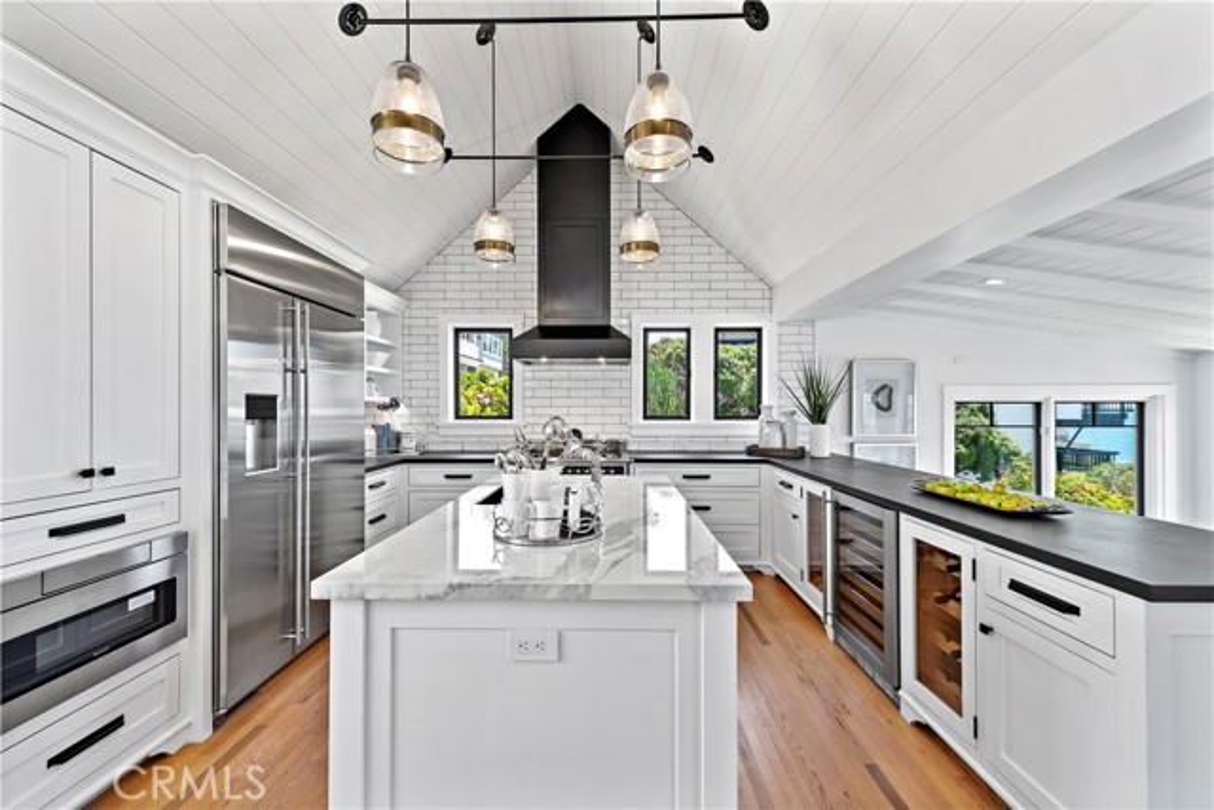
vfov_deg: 81.2
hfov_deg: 104.2
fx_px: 472
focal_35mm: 14
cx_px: 607
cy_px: 405
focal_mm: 14
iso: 125
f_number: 7.1
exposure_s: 1/4
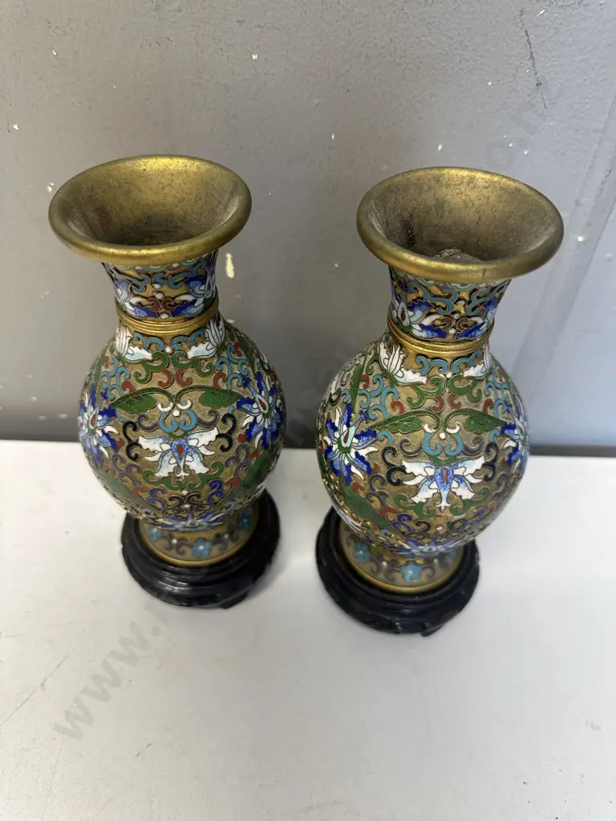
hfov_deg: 56.8
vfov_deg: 71.6
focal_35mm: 24
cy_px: 410
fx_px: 569
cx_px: 308
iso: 160
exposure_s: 1/100
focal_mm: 6.86
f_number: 1.78
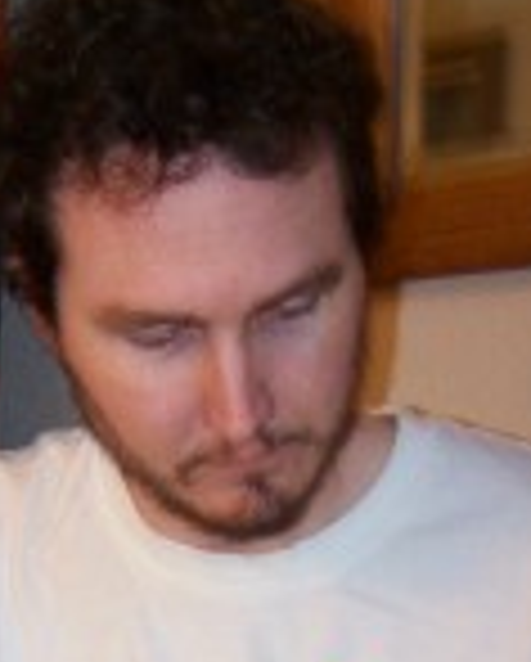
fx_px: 1980
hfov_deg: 15.2
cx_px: 122
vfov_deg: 18.0
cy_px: 806
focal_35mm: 101
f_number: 2.8
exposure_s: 1/2
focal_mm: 6.3
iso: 140
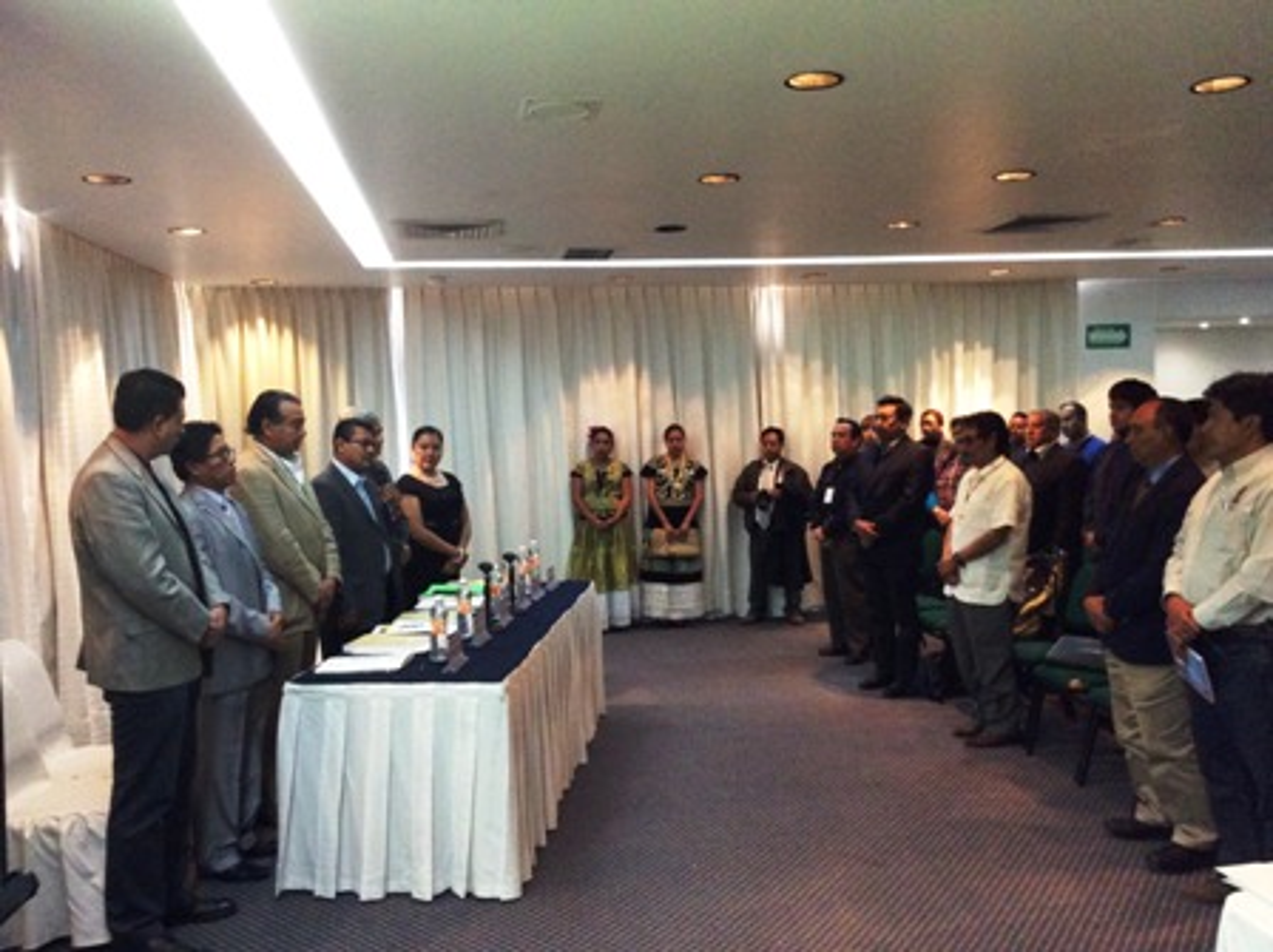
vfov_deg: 44.1
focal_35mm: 32
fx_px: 1176
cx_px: 636
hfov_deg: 56.9
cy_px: 476
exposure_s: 1/15
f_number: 2.4
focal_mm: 3.3
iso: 250
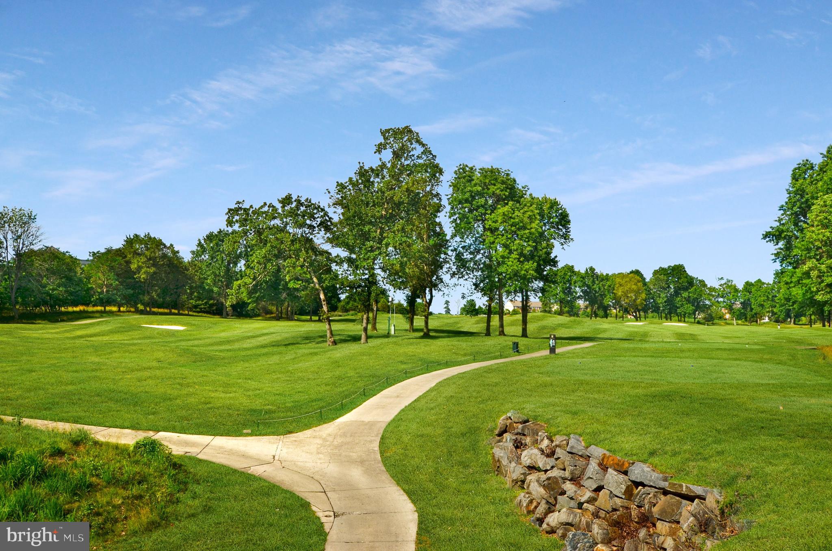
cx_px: 416
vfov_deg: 36.7
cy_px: 276
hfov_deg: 53.2
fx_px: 830
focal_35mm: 36
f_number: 13
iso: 100
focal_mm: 24
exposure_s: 1/200
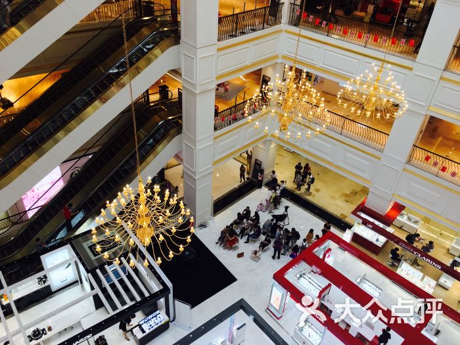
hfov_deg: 61.7
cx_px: 230
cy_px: 172
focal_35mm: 29
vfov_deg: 48.2
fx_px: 385
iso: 32
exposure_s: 1/50
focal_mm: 4.15
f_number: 2.2
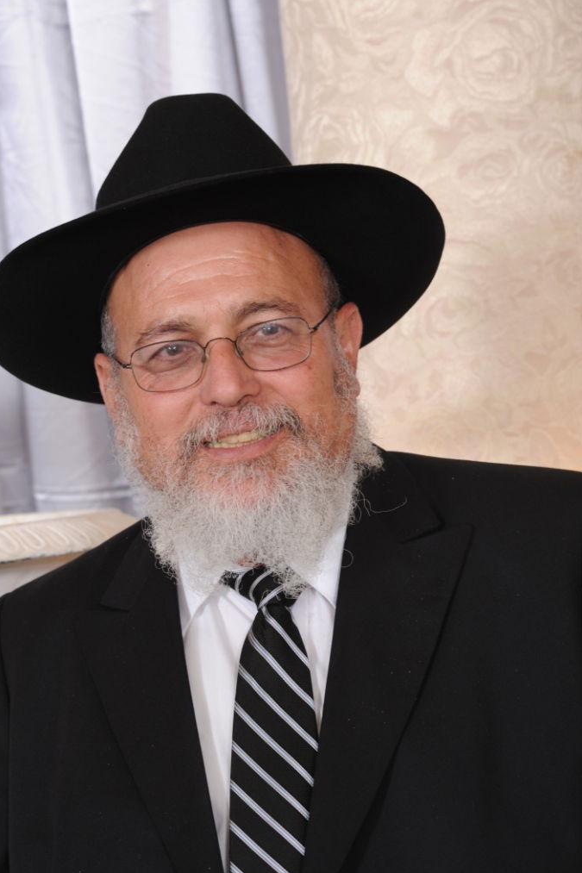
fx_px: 2450
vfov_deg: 20.2
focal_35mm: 101
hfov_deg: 13.5
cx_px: 290
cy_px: 440
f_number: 9
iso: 400
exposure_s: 1/125
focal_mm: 100
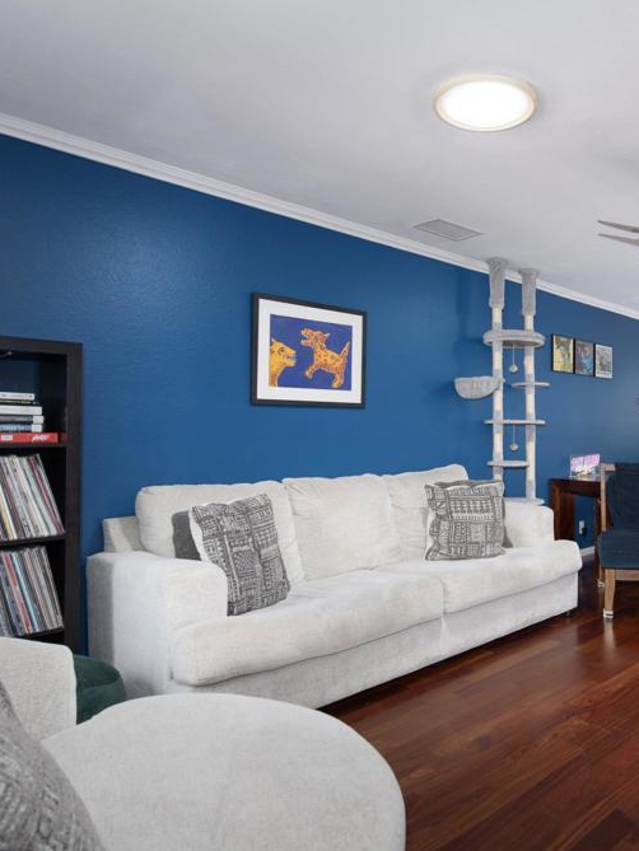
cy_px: 421
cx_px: 481
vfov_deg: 69.4
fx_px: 615
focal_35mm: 25
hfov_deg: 52.4
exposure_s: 1/200
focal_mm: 17
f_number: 7.1
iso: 320
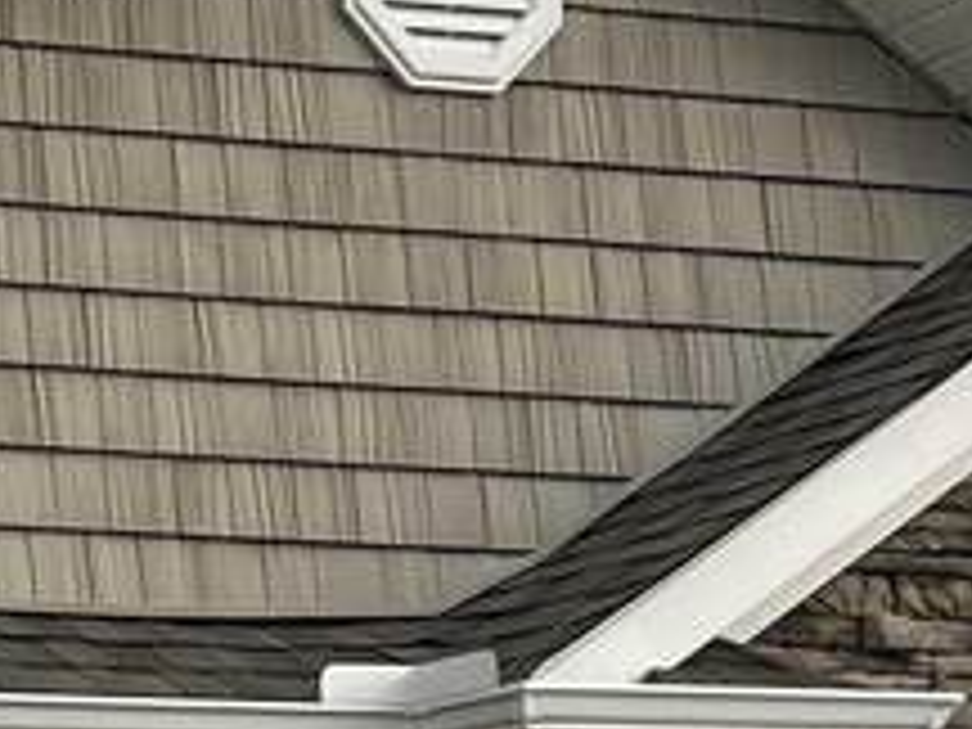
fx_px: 4324
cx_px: -1755
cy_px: 1264
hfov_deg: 10.1
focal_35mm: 154
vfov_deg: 9.2
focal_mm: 5.7
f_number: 1.5
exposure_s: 1/1019
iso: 50
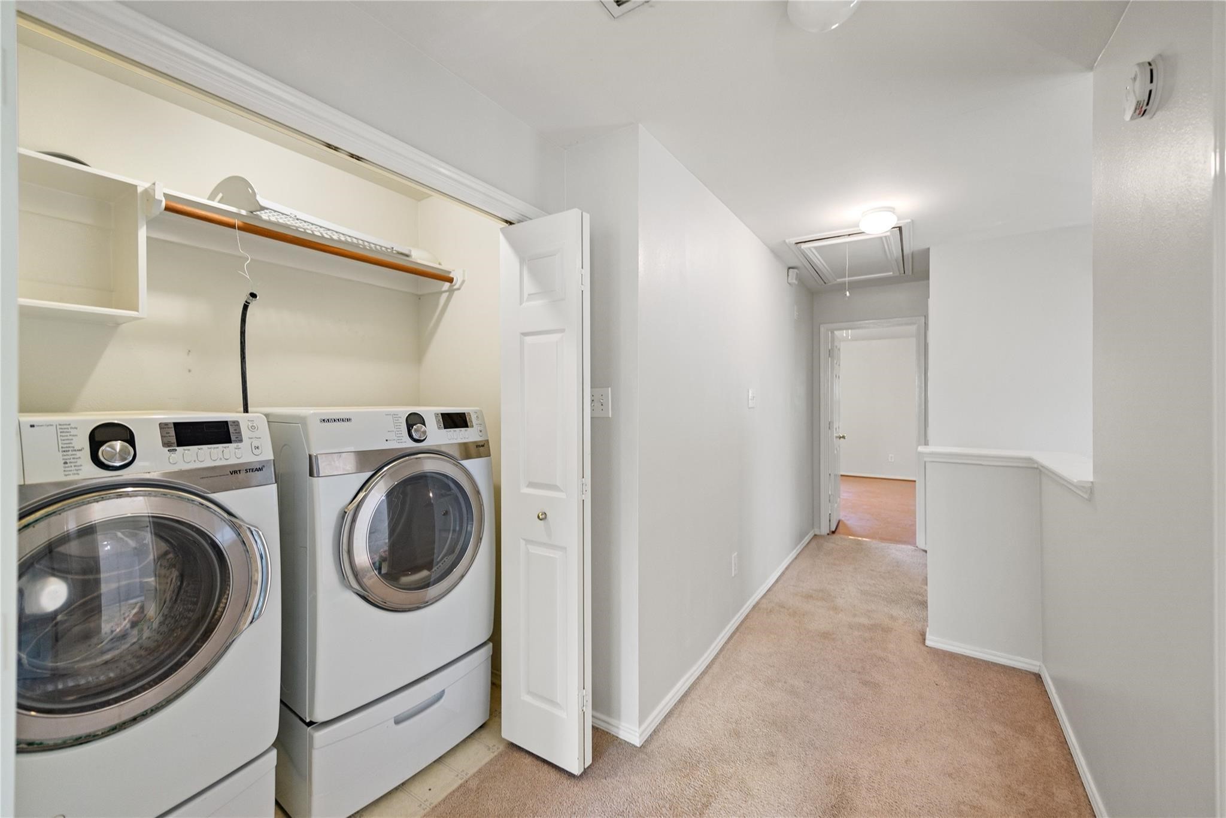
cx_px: 613
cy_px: 409
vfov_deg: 81.2
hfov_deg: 104.2
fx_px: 477
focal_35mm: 14
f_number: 3.5
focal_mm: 14
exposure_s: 1/60
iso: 400
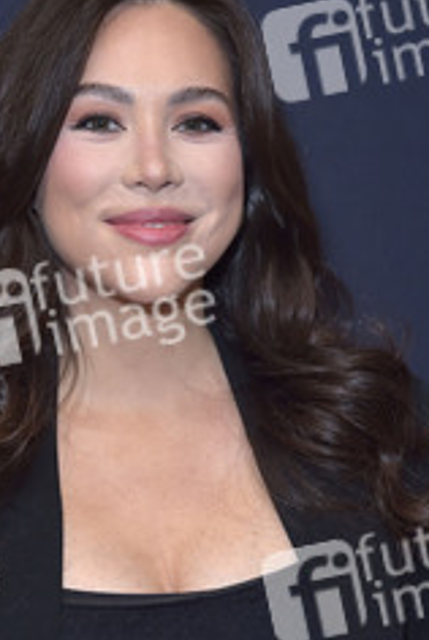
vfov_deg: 12.7
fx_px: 2869
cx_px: 156
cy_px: 445
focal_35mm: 161
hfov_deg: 8.5
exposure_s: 1/250
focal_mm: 95
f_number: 6.3
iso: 1000
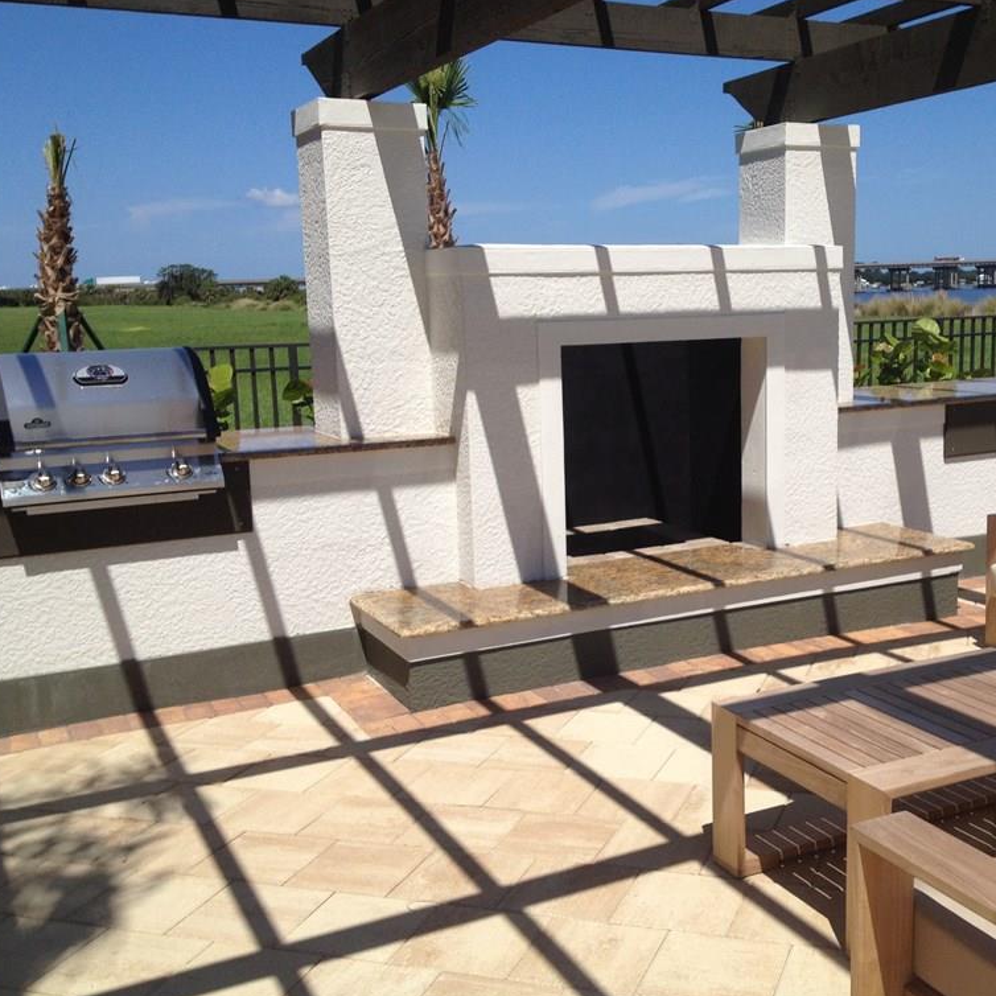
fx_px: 1367
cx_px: 658
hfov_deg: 39.6
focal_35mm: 42
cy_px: 495
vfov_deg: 40.0
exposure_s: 1/3247
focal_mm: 4.28
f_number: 2.4
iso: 64
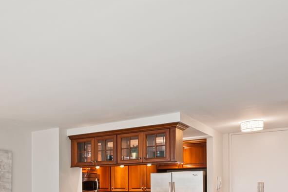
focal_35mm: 39
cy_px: 177
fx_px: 312
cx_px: 19
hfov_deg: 44.3
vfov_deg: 32.3
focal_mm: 12
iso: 640
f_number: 14
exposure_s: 1.6
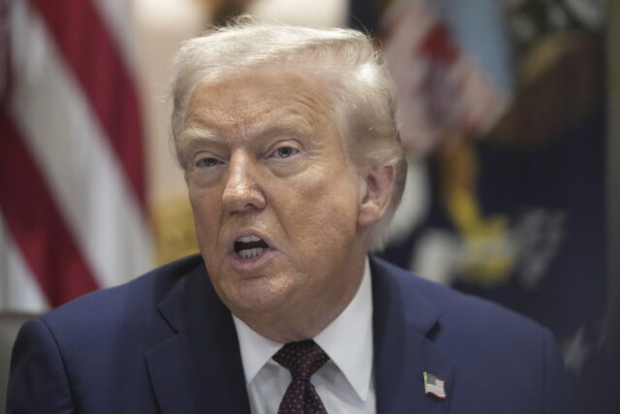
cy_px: 207
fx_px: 3445
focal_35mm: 200
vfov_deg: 6.9
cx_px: 310
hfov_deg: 10.3
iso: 6400
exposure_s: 1/400
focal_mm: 200
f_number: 2.8
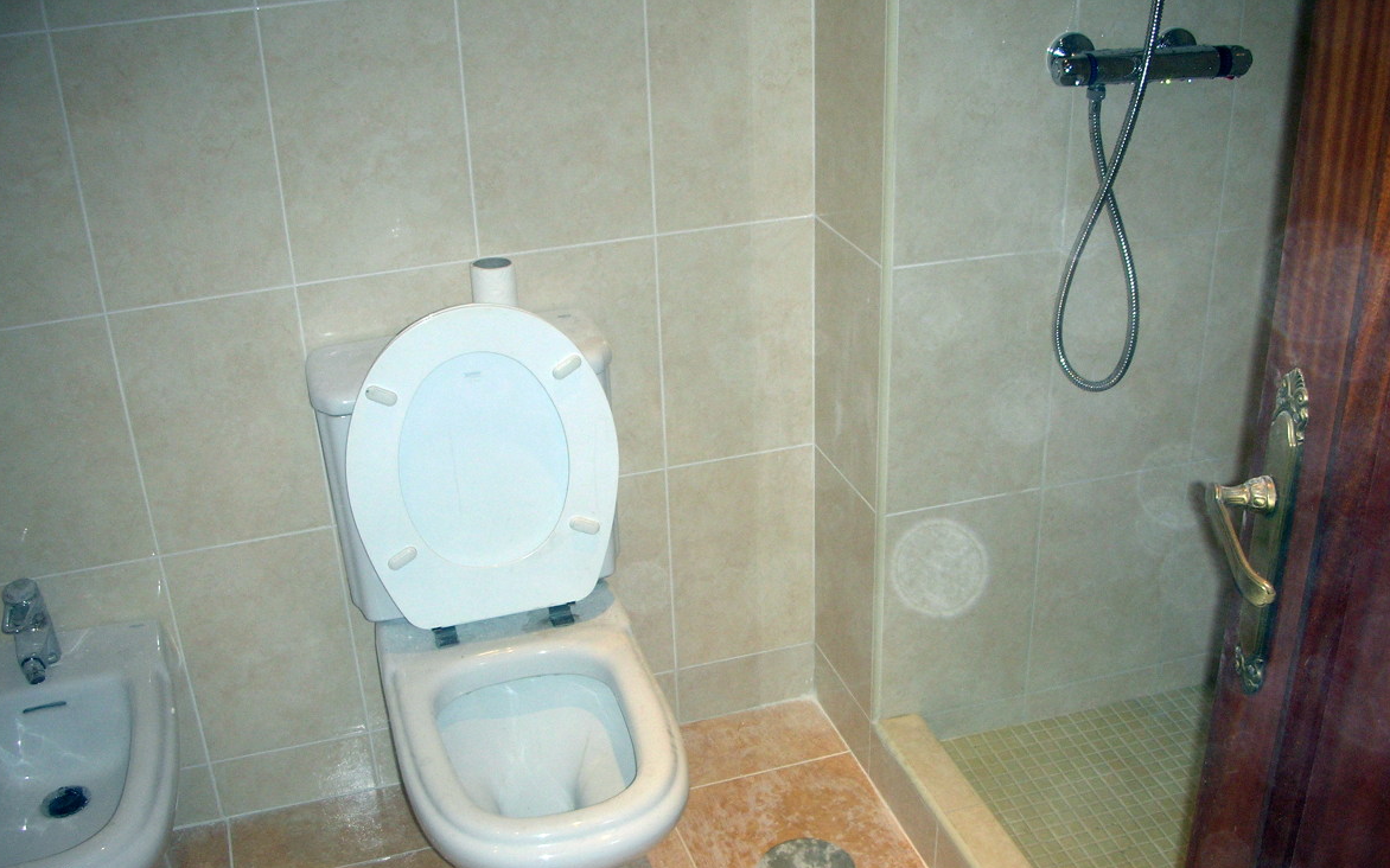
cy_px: 523
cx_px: 680
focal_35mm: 38
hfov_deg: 51.5
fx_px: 1439
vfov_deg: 33.5
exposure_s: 1/60.1
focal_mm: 5.8
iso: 75
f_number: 3
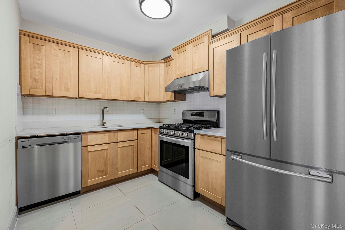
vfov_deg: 77.3
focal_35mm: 15
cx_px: 172
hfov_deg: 100.4
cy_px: 115
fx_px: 144
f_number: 8
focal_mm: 15
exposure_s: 1/40
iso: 800
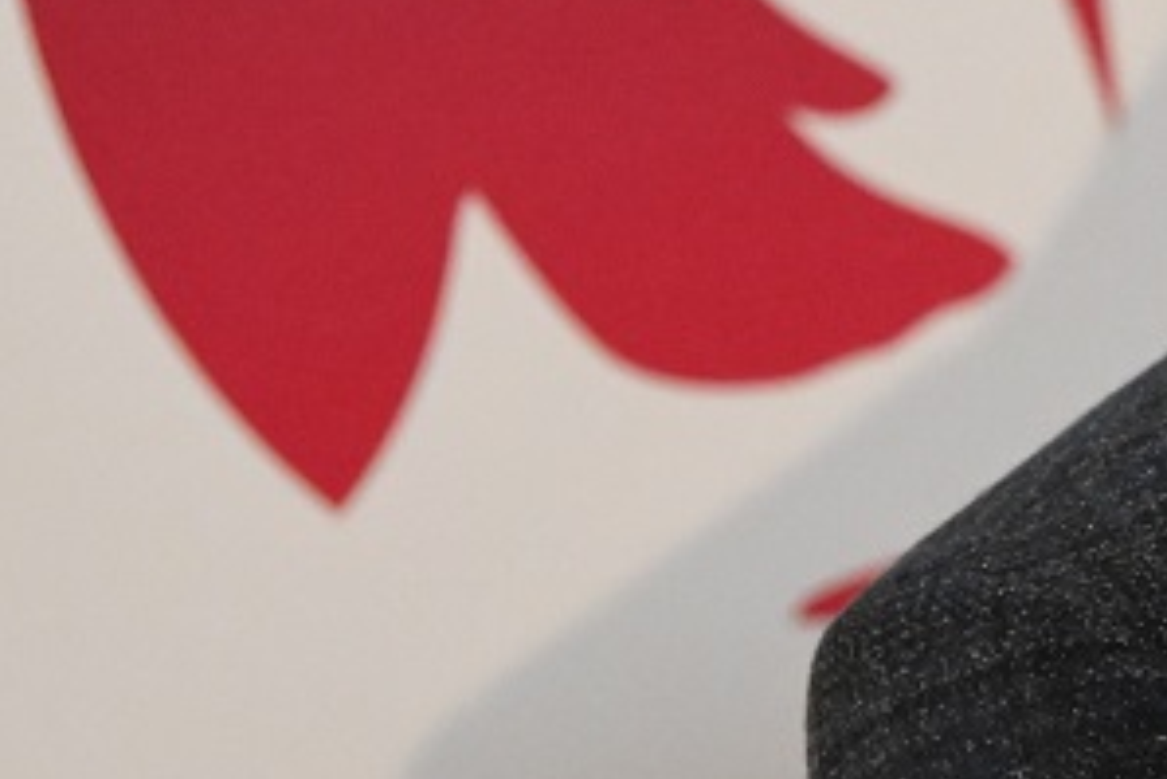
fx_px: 17642
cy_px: 8
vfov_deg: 2.5
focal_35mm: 544
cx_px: 1935
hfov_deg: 3.8
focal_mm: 135
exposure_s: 1/500
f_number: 4
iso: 6400
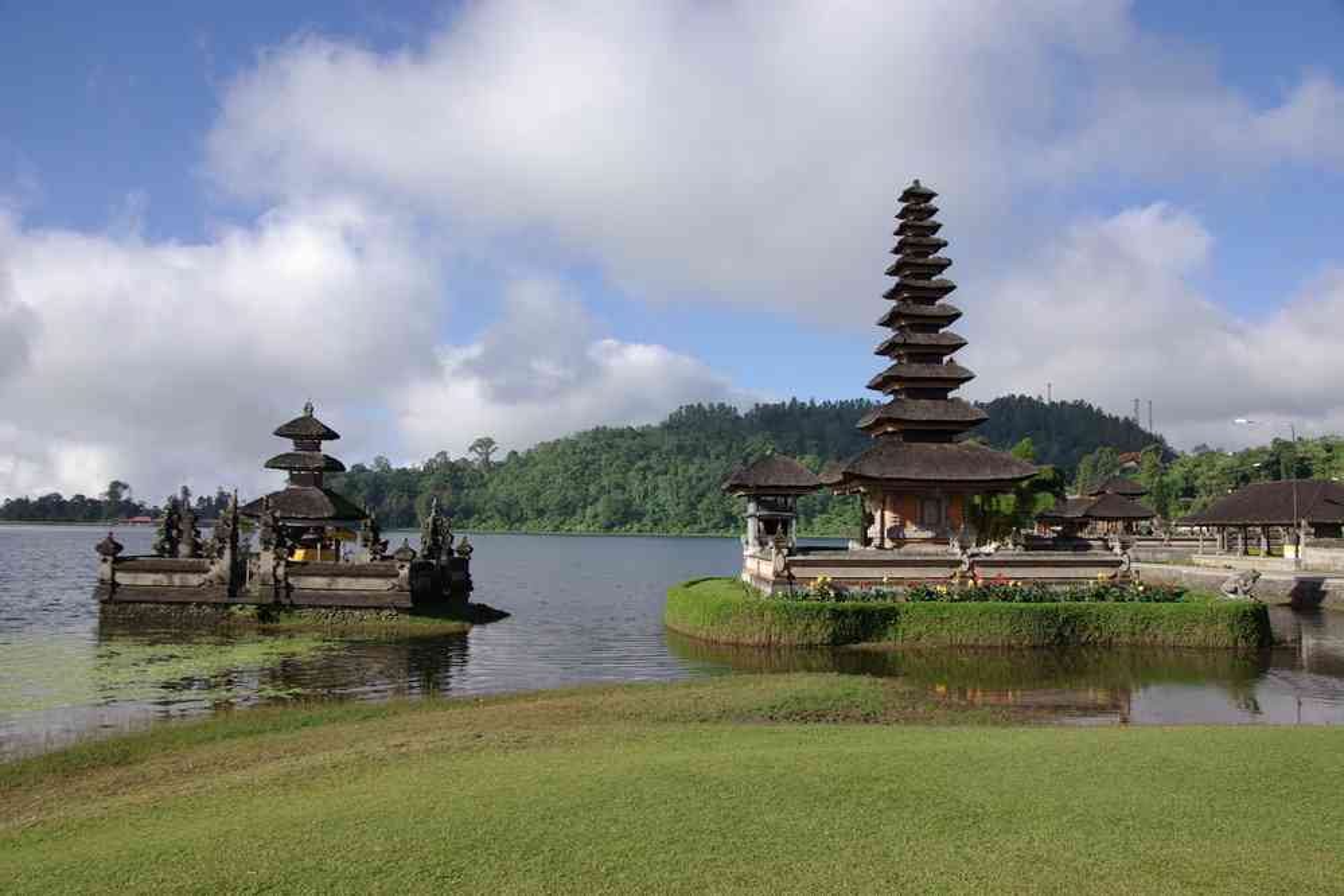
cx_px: 672
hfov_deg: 60.3
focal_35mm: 31
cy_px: 448
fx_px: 1157
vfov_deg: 42.3
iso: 100
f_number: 6.7
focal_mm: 20.6
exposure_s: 1/250
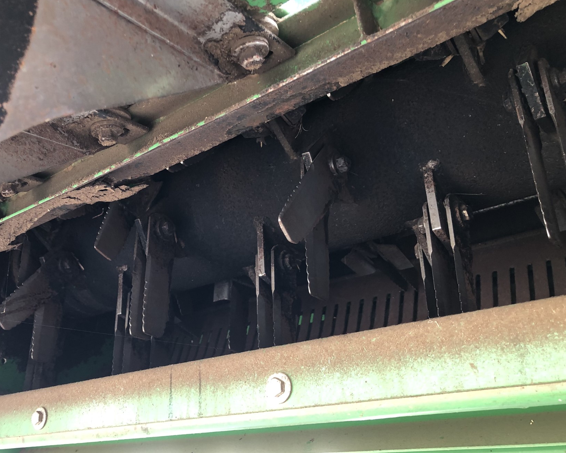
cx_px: 204
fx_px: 603
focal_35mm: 36
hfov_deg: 49.7
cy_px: 236
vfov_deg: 41.1
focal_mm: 3.99
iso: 40
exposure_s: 1/20
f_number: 1.8
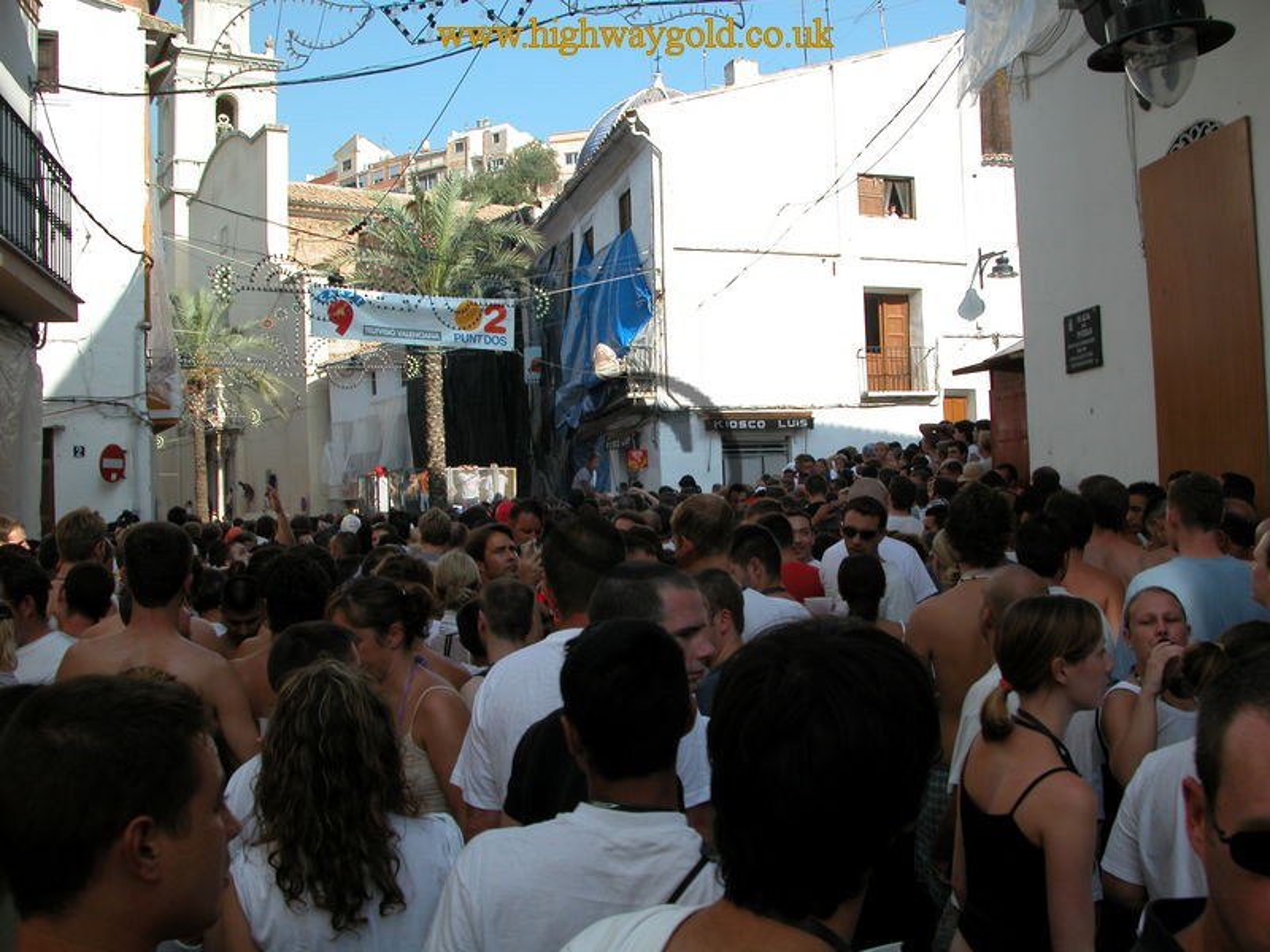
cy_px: 476
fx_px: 1284
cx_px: 635
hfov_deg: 52.6
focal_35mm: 35
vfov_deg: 40.7
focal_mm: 8.9
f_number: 5.6
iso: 100
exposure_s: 1/270
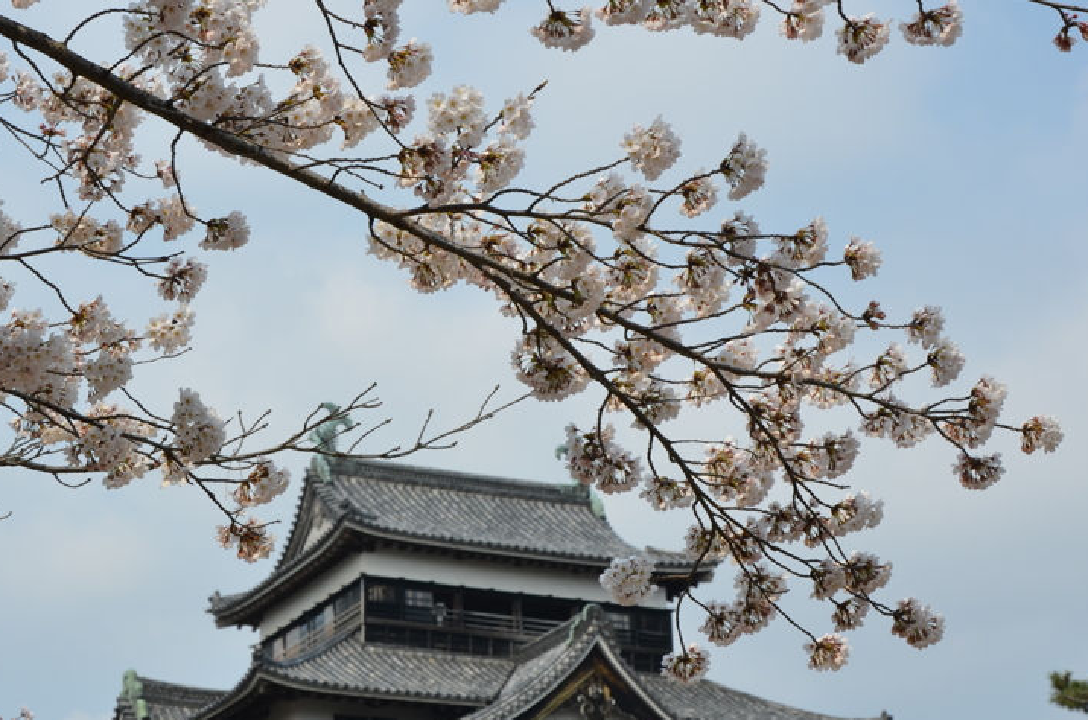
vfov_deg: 14.1
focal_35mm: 97
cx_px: 429
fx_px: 2916
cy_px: 321
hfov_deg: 21.1
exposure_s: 1/320
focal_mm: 45
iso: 100
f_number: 9
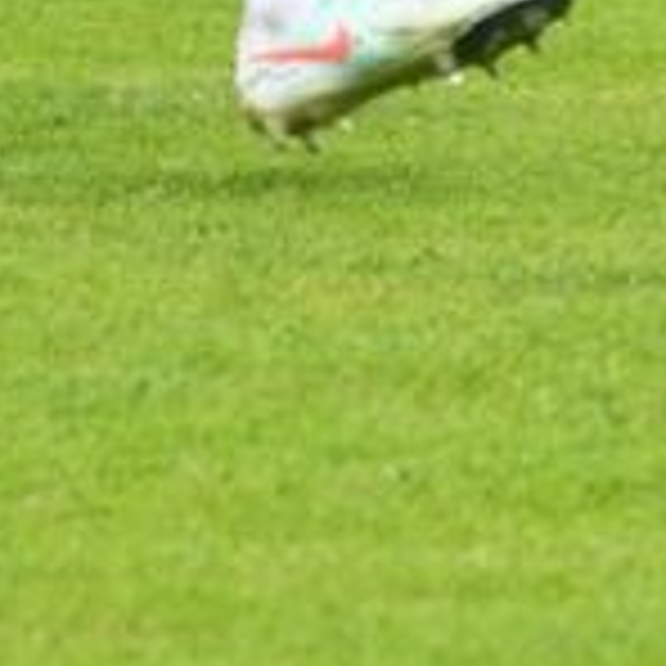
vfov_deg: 2.5
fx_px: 15368
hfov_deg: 2.5
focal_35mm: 706
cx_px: 810
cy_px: -634
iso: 1250
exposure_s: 1/2000
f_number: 5.6
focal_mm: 120
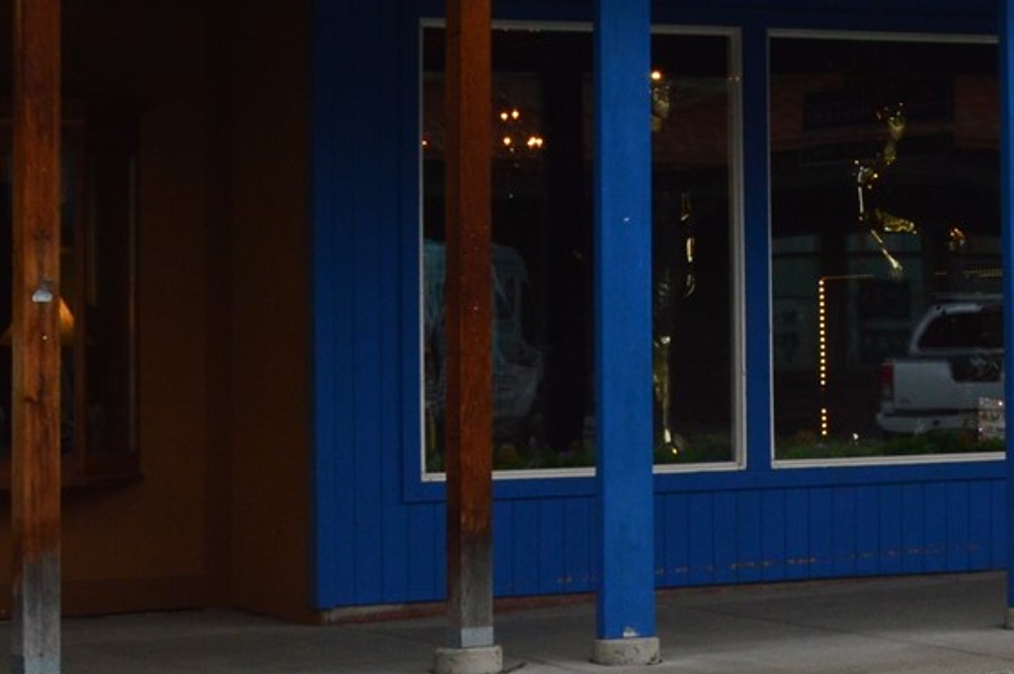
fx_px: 3602
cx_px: 1100
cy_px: -67
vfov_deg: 10.6
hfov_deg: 15.6
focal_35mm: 128
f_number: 9
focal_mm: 22
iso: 400
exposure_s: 1/160
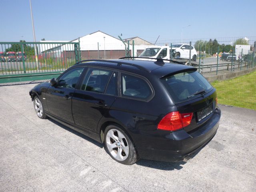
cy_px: 96
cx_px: 128
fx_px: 185
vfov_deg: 54.9
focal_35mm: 25
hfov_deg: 69.4
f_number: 3.9
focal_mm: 4.5
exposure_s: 1/500
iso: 100
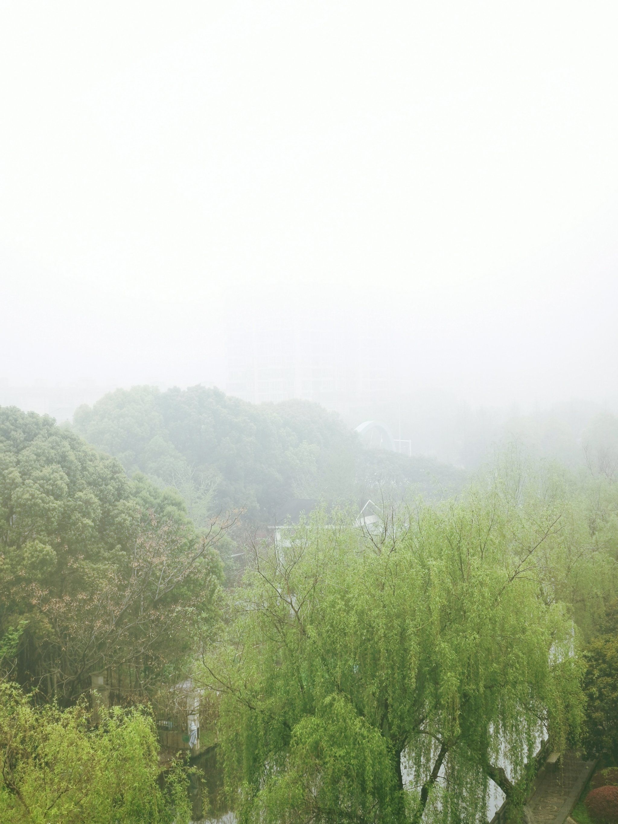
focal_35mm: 53
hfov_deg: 27.5
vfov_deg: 36.2
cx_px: 309
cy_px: 412
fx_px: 1262
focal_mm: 5.58
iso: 50
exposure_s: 1/204
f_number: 1.8
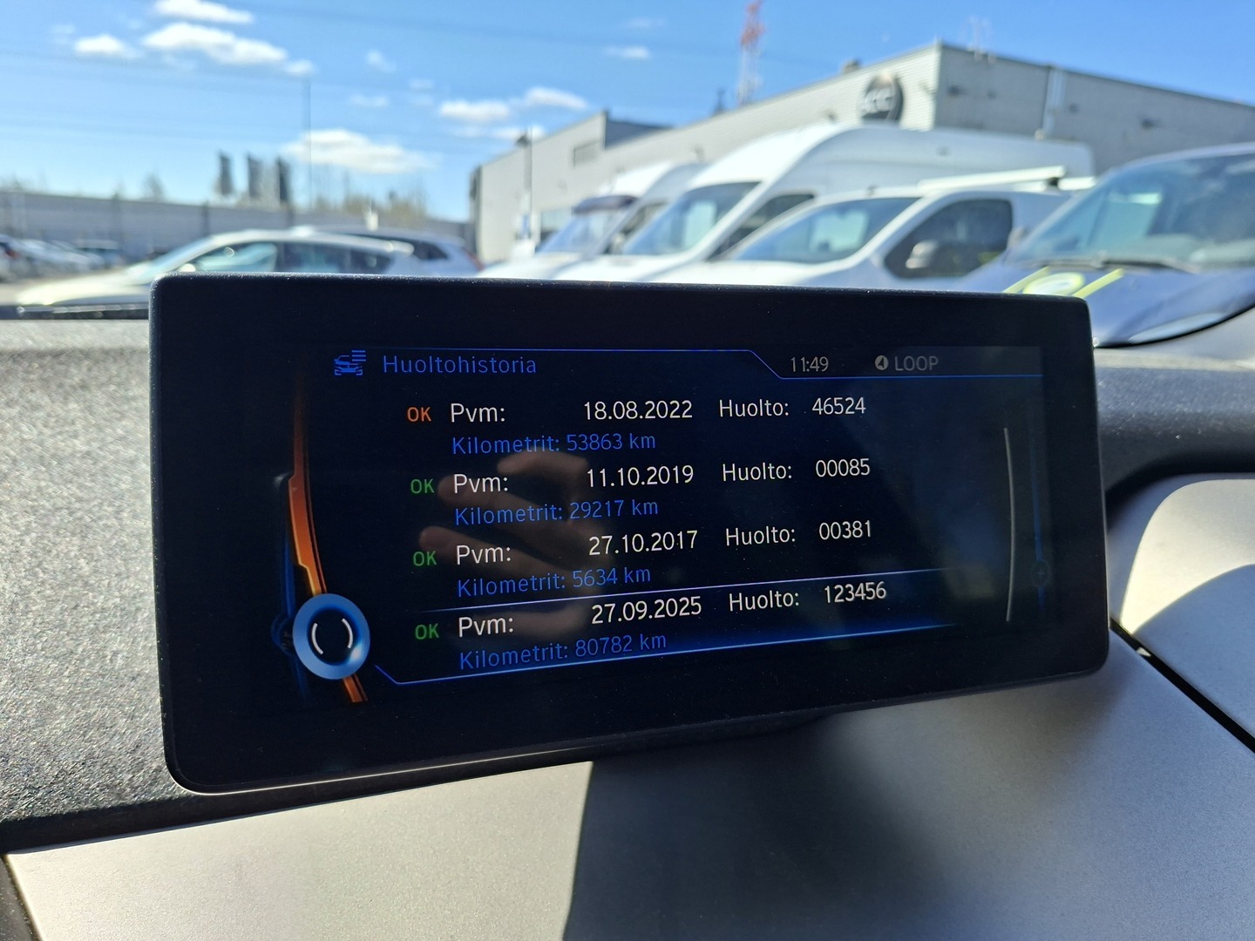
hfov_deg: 73.9
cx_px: 628
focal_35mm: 23
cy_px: 470
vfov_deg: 58.9
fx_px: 834
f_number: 1.8
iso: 50
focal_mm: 5.54
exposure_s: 1/799
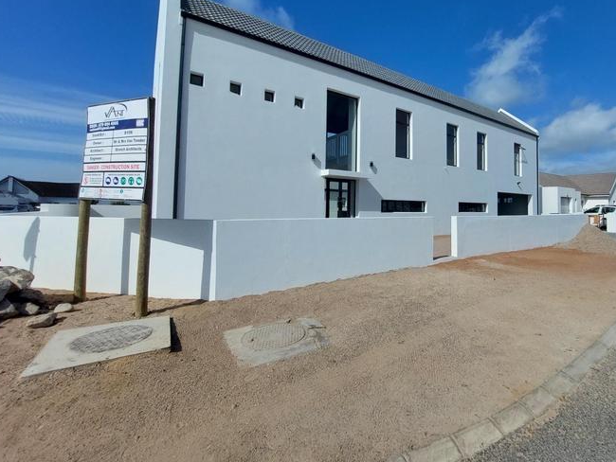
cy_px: 186
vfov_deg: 77.3
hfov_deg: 93.4
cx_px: 367
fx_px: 285
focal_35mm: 16
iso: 50
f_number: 2.2
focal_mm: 1.74
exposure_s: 1/4607
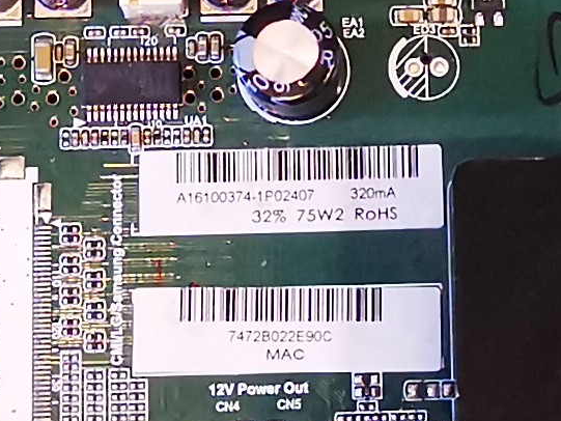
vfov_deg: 8.1
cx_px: 466
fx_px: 2950
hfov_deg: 10.8
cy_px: -94
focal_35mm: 182
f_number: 1.8
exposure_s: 1/25
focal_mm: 5.58
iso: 1600
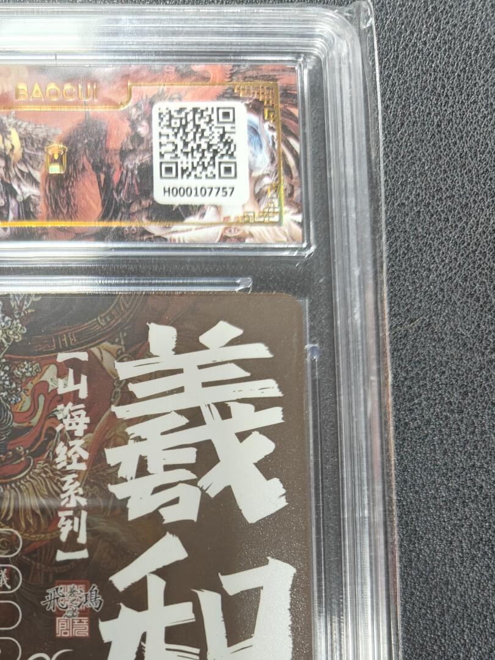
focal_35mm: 40
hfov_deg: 34.7
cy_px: 540
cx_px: 90
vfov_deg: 44.3
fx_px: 763
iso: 160
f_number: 1.8
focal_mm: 5.59
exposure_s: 1/50
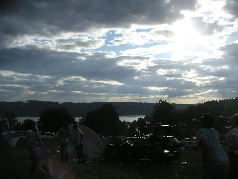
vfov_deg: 37.7
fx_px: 261
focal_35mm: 38
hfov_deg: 49.0
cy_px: 90
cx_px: 119
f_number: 6.7
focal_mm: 6
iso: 50
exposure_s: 1/350
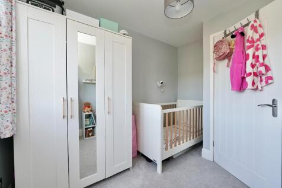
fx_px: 110
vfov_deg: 81.2
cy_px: 94
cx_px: 141
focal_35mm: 14
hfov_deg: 104.3
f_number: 4
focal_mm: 14
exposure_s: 1/160
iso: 800
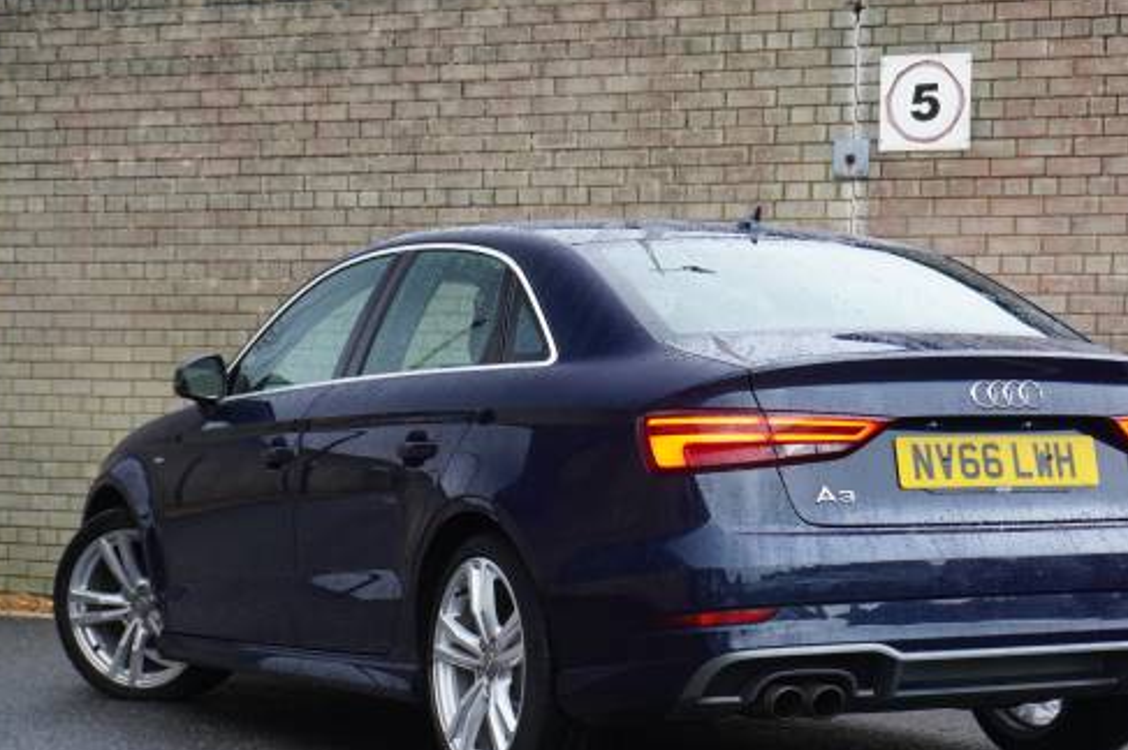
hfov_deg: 22.9
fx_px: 2776
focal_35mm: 89
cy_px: 465
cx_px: 683
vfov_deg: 15.4
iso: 1250
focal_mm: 45
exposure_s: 1/160
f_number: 5.6
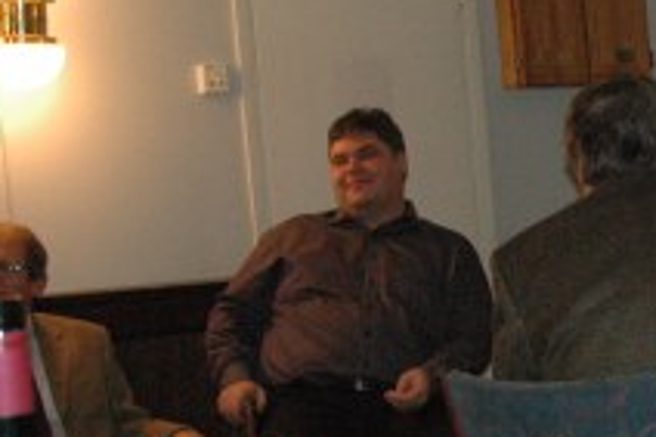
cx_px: 863
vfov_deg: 11.1
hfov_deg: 15.7
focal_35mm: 123
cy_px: 257
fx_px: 2247
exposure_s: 1/60
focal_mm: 29
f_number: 5
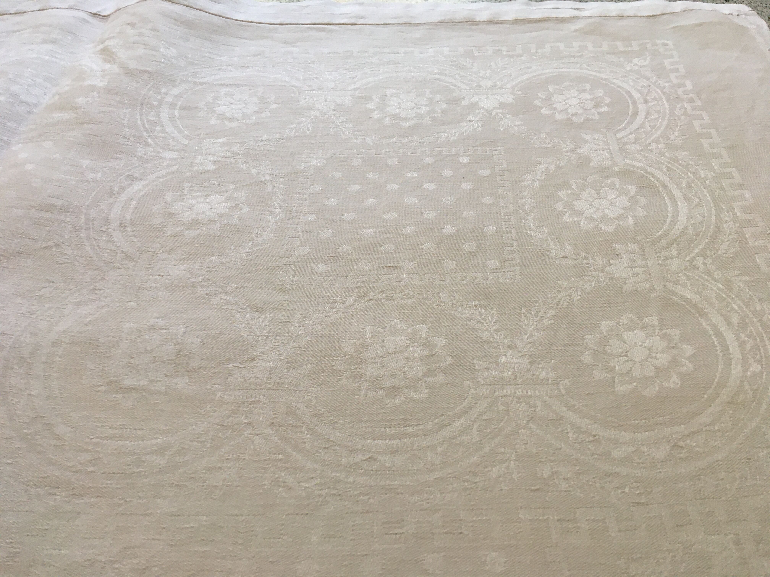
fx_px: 645
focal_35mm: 29
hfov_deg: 61.7
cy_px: 288
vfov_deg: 48.2
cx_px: 385
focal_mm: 4.15
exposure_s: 1/33
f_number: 2.2
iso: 80
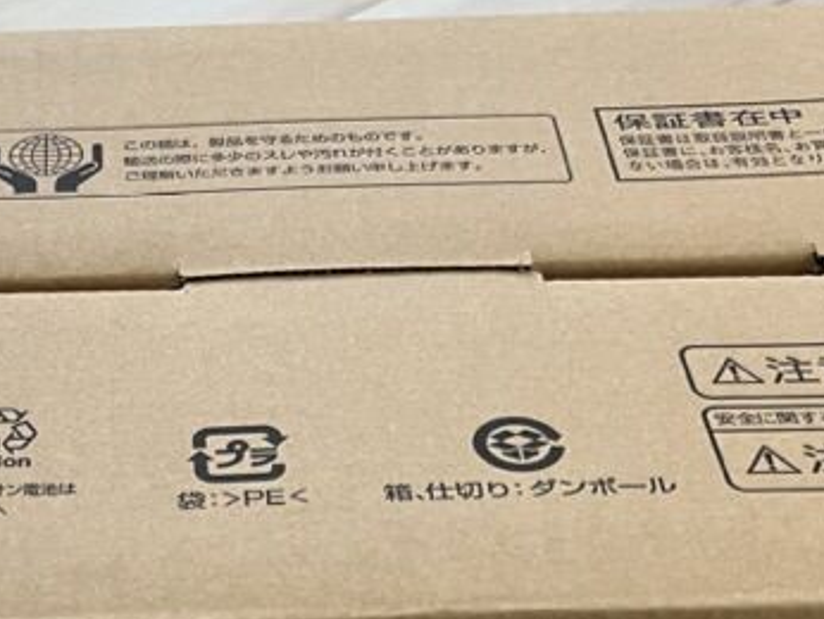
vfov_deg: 17.8
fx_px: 1834
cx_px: 76
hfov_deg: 24.6
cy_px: 827
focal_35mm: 77
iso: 200
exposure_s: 1/60
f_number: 1.5
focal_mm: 5.7
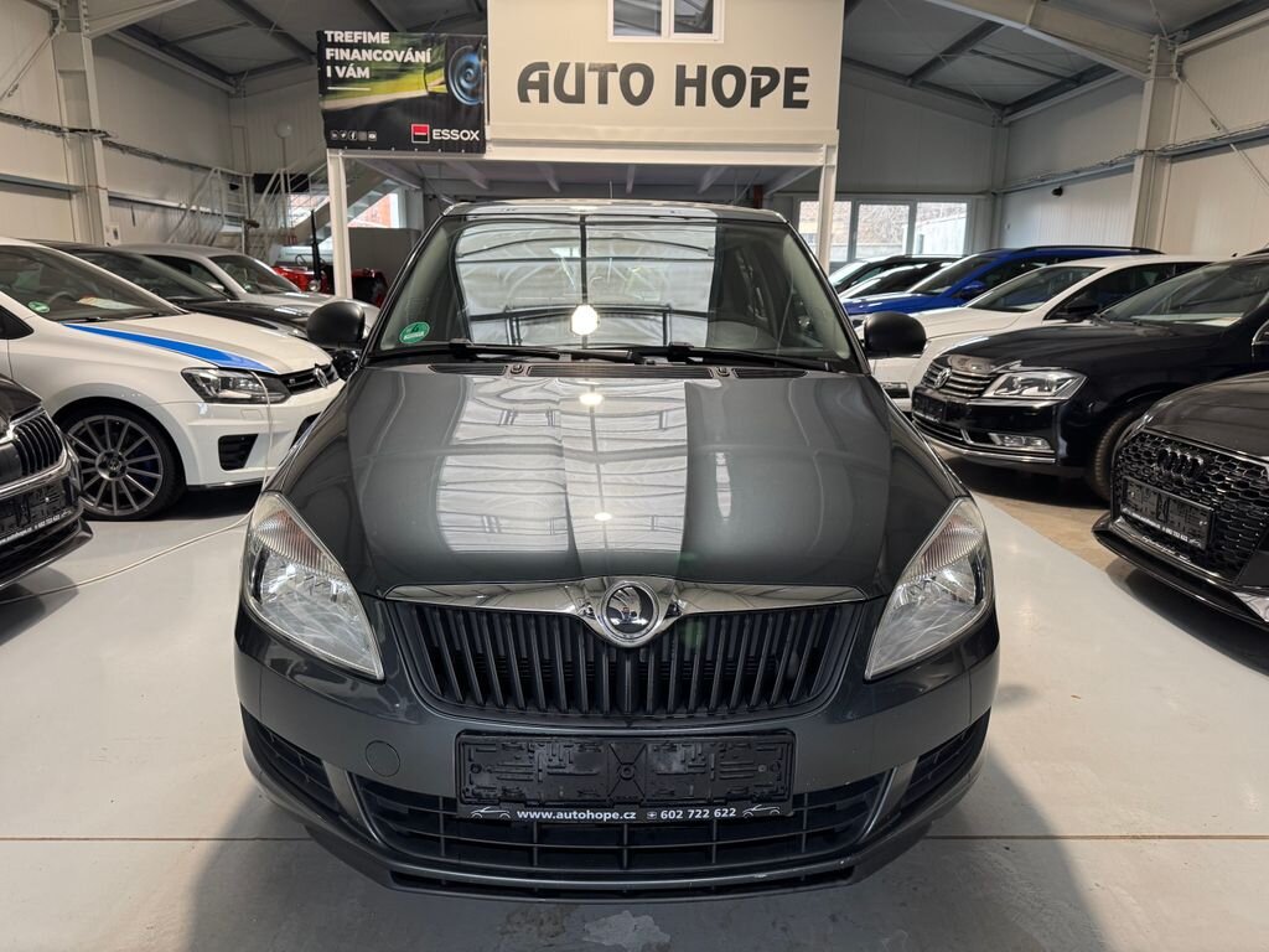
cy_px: 476
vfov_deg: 56.8
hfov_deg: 71.6
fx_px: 880
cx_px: 634
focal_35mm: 24
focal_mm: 6.76
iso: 200
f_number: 1.78
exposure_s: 1/91
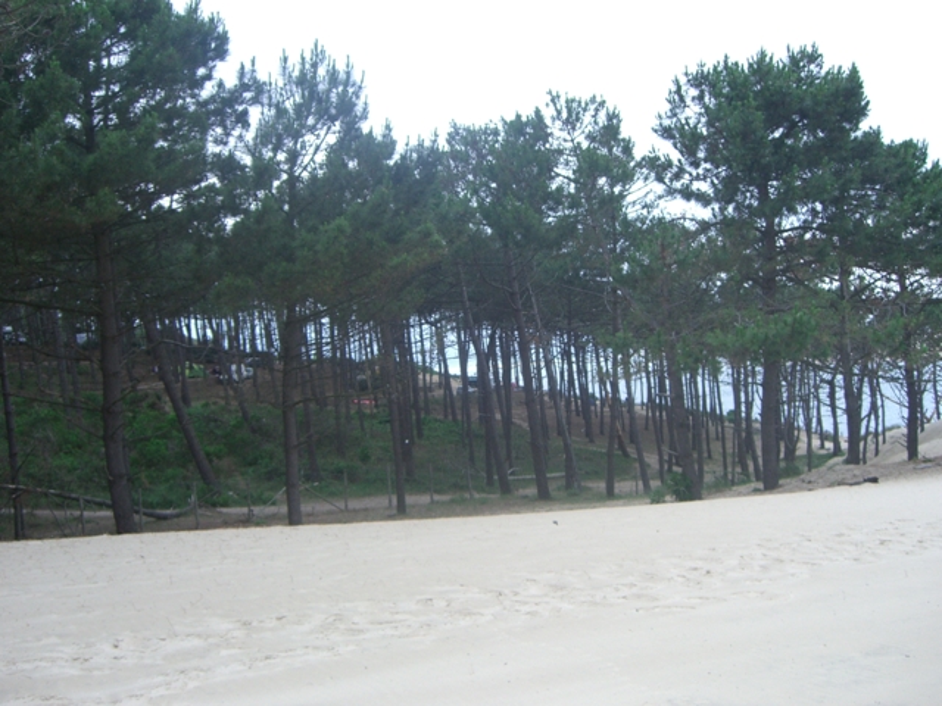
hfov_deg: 49.0
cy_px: 353
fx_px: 1034
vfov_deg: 37.7
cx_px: 471
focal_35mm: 38
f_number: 2.8
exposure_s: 1/125
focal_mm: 7.9
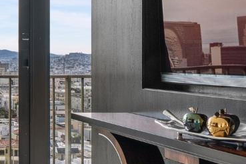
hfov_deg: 23.5
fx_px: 444
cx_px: -140
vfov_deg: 20.9
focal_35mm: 65
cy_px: 63
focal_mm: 16
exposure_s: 1/800
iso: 640
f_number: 8
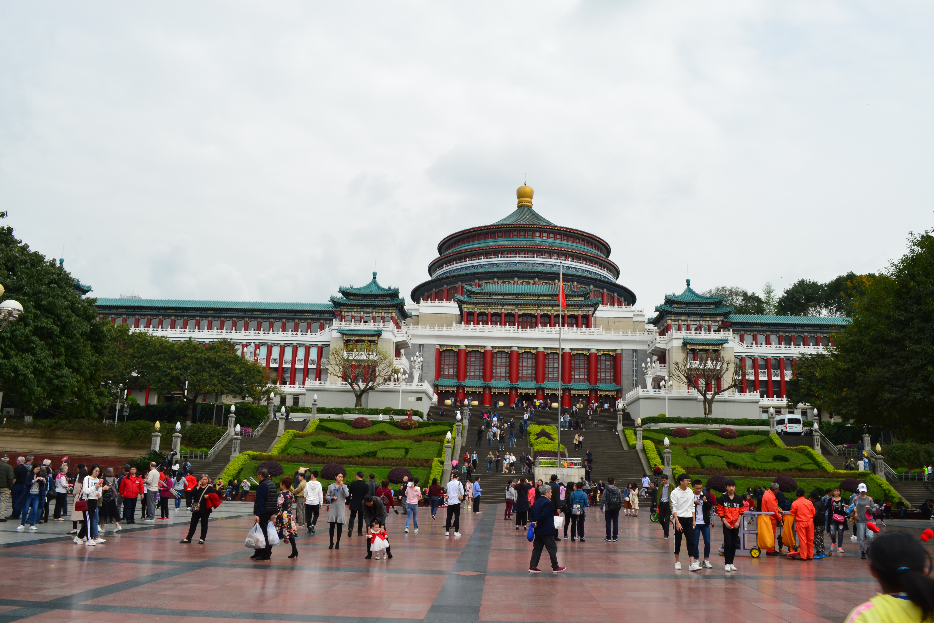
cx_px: 482
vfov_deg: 46.4
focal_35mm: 28
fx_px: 726
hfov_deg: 65.5
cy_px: 320
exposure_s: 1/125
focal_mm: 18
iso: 110
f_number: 11
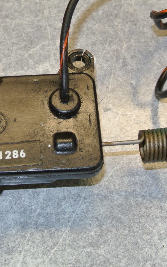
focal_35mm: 95
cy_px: 104
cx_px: 45
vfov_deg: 21.8
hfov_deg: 13.7
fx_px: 692
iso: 200
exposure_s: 1/60
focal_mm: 17.5
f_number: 4.5
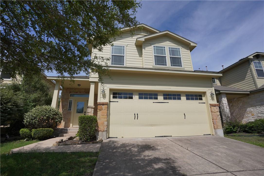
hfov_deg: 93.3
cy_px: 88
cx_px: 132
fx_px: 125
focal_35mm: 17
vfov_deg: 70.4
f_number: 5
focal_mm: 17
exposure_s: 1/1000
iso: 100
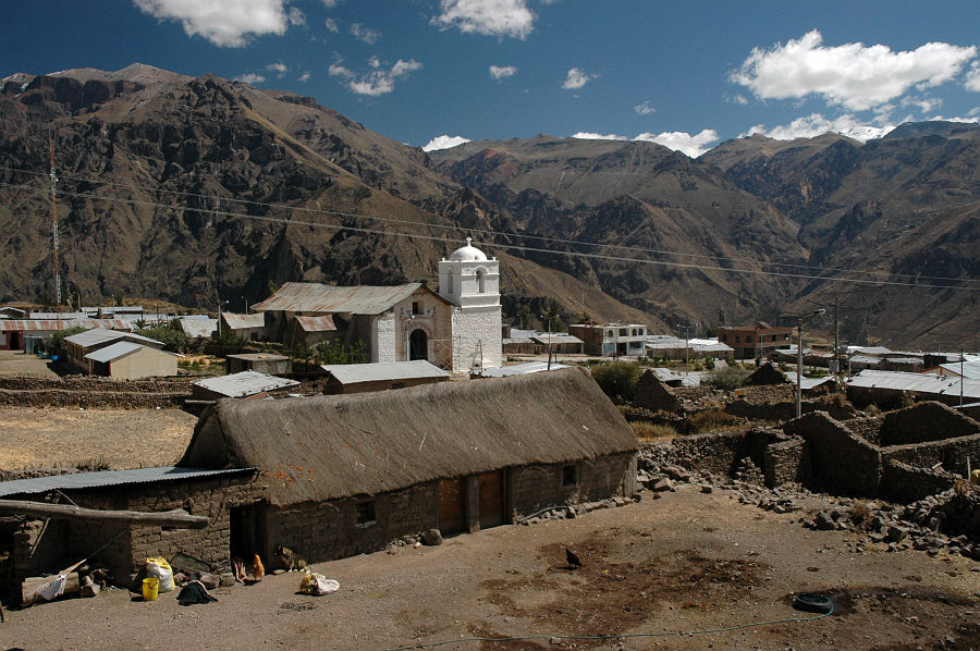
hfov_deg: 53.2
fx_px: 979
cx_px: 490
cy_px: 326
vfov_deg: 36.8
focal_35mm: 36
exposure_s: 1/320
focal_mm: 24
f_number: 9
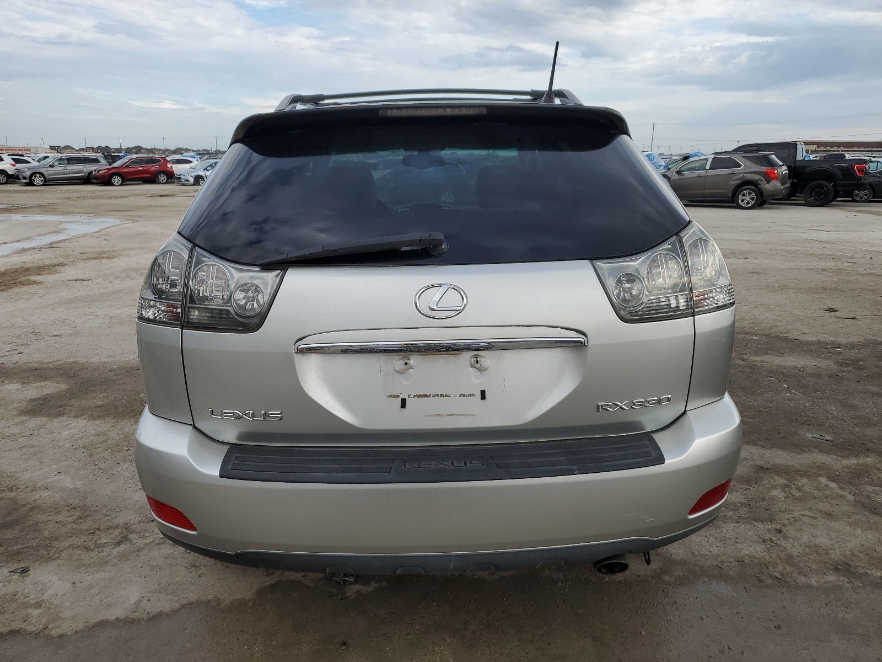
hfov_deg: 67.3
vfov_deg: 53.1
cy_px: 331
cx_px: 441
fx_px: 662
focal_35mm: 26
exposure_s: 1/1667
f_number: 1.5
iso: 50
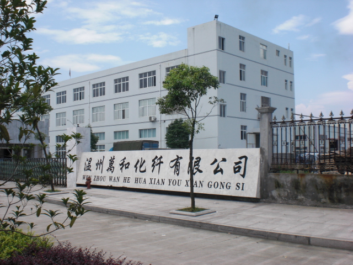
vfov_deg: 37.7
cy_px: 132
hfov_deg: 49.0
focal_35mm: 38
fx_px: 388
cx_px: 176
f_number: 5.6
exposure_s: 1/320
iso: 64
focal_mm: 6.3
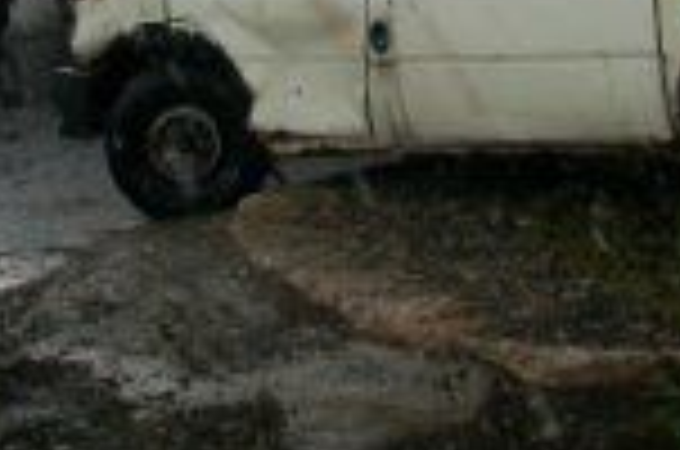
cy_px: -189
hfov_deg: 10.4
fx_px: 3716
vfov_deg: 6.9
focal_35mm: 197
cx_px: 243
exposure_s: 1/500
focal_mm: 31
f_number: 4.5
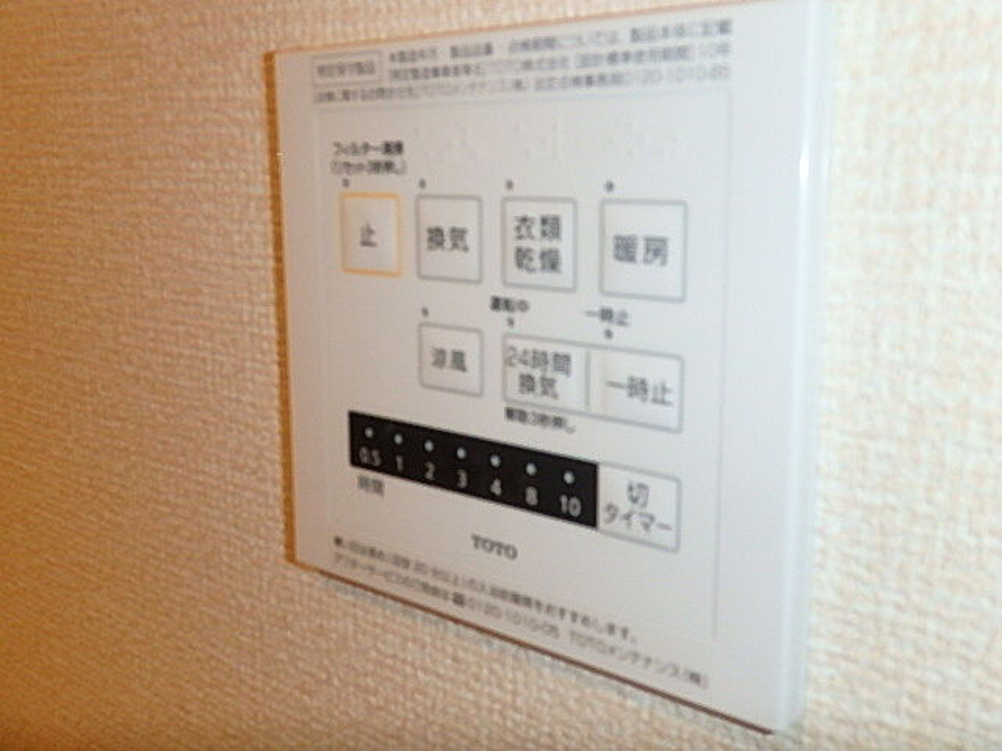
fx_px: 984
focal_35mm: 34
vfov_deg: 41.8
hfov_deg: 54.0
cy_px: 376
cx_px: 501
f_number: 4.9
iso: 400
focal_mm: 6
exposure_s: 1/40
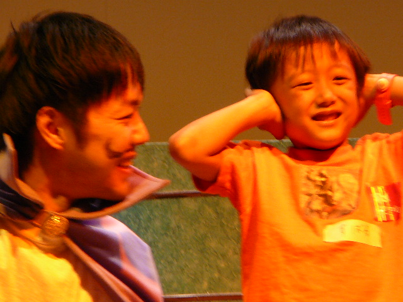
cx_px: 202
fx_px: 3725
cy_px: 151
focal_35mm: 320
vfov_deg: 4.6
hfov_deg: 6.2
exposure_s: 1/15
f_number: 4.1
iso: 200
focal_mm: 38
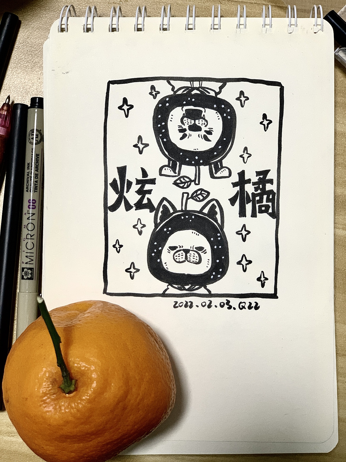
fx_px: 693
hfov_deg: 28.0
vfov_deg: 36.8
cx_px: 173
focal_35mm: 52
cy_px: 231
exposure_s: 1/60
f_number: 2.4
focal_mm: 6
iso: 200
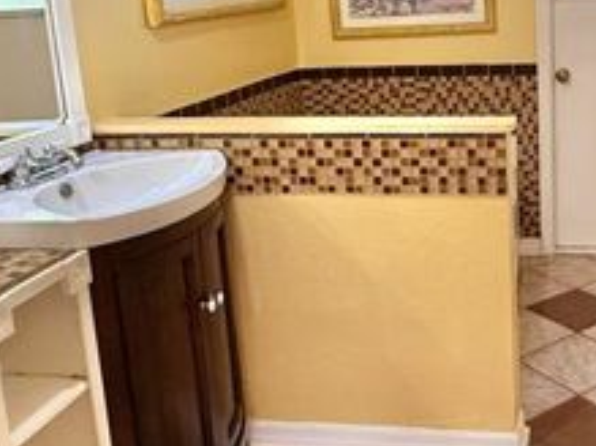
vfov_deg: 31.8
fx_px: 774
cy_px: 131
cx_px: 491
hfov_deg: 40.1
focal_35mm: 45
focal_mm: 2.22
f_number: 2.2
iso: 320
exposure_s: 1/60
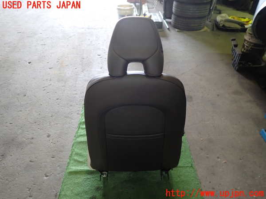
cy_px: 100
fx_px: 192
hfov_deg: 69.4
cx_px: 133
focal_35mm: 25
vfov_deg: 54.9
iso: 200
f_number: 2
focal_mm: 4.5
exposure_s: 1/30
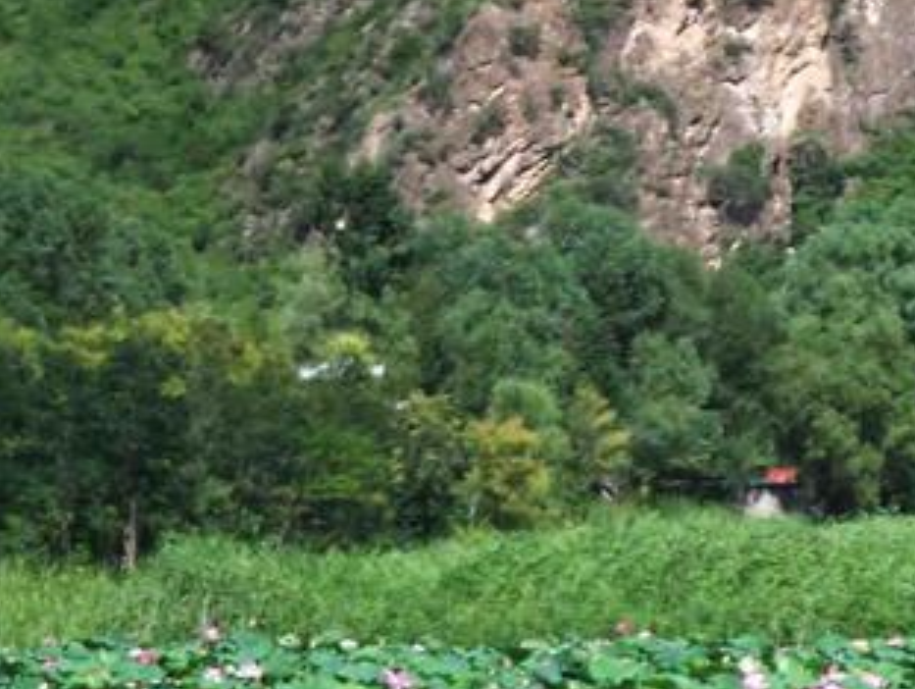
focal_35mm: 293
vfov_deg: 5.1
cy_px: 708
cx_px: 1097
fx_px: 7754
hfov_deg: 6.7
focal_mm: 19.2
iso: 50
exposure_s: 1/200
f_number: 4.4
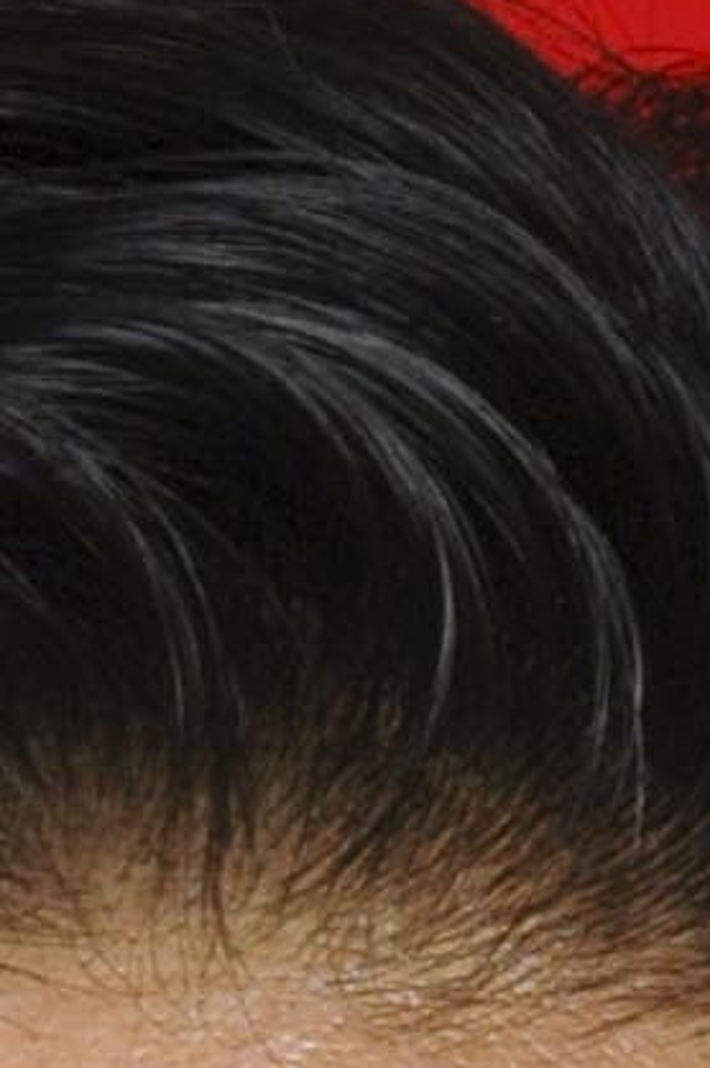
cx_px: -184
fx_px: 27189
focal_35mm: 918
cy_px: 3281
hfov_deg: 1.5
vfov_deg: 2.2
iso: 200
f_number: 13
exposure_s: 1/320
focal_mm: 85
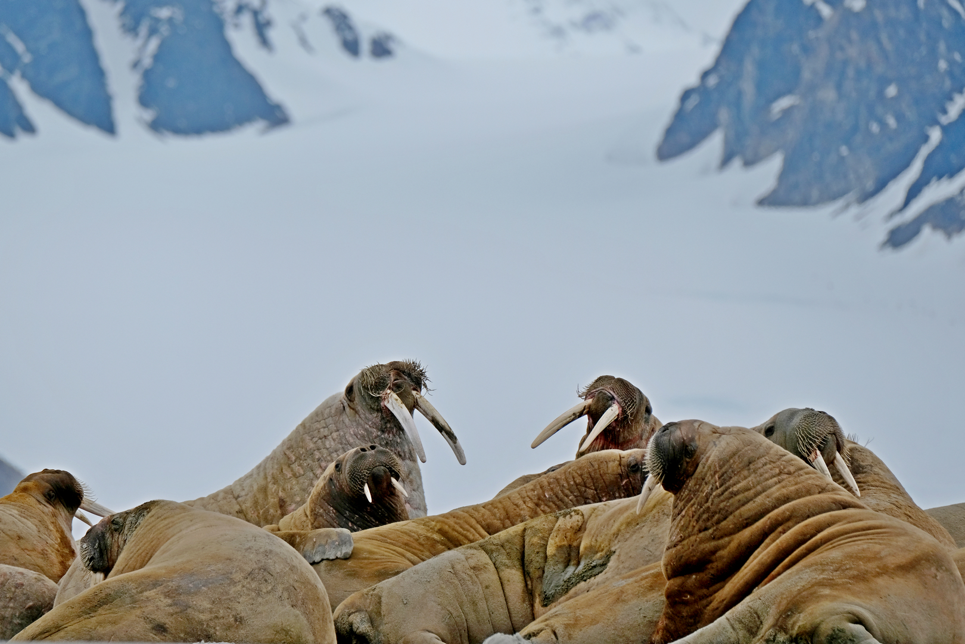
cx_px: 482
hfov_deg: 4.7
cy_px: 322
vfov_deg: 3.2
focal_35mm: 436
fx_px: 11686
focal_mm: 290.6
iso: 320
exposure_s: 1/1600
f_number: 5.6
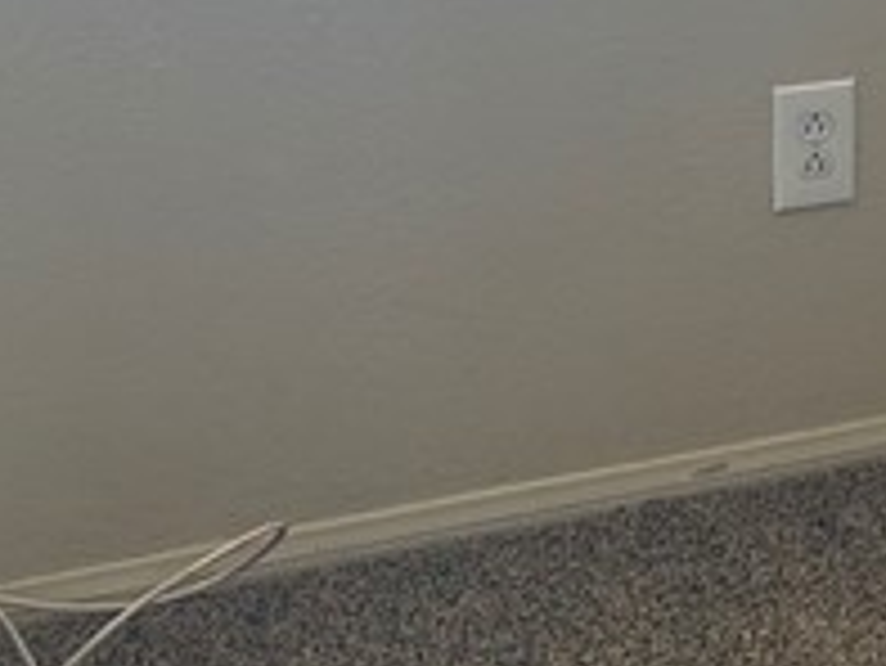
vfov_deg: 10.5
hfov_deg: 12.8
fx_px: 3457
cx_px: 1776
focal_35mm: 135
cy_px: -436
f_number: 1.5
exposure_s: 1/164
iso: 64
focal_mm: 5.7
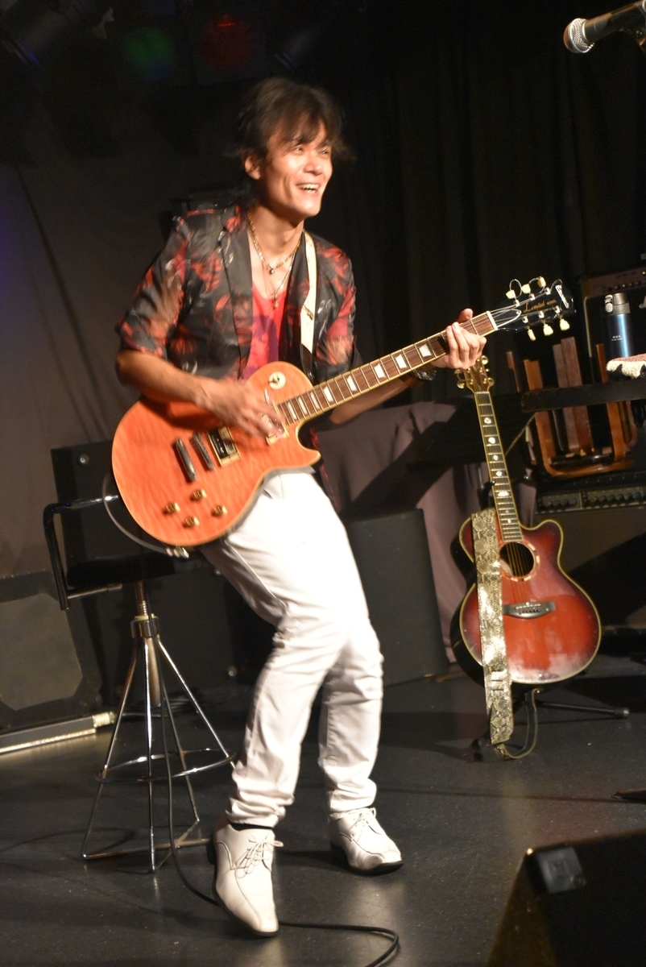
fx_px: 2015
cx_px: 323
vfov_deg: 27.0
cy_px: 484
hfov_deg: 18.2
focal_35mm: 75
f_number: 4.8
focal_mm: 50
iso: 3600
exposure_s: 1/60
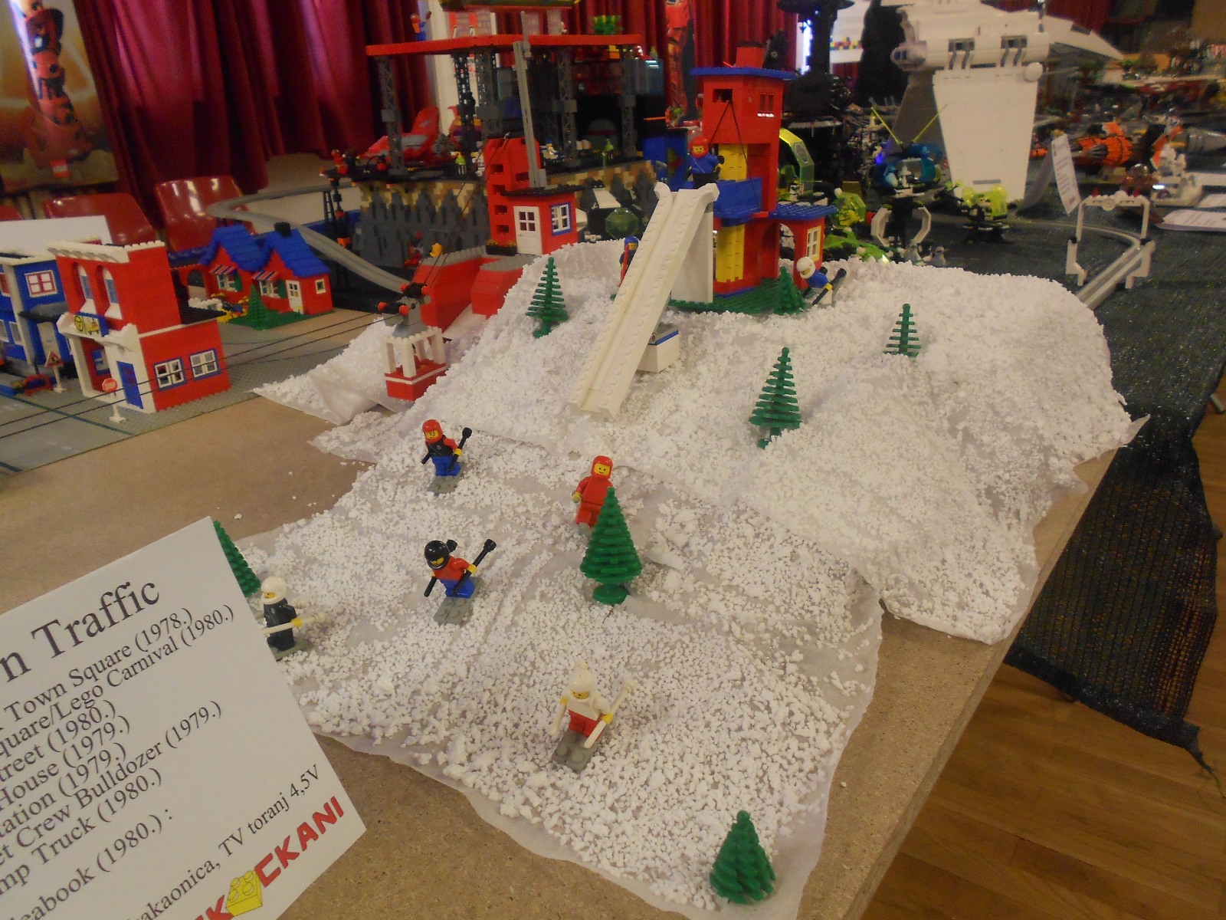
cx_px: 613
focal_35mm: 26
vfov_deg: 53.1
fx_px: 921
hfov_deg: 67.3
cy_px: 460
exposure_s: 1/30
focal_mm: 4.6
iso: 200
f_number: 3.2
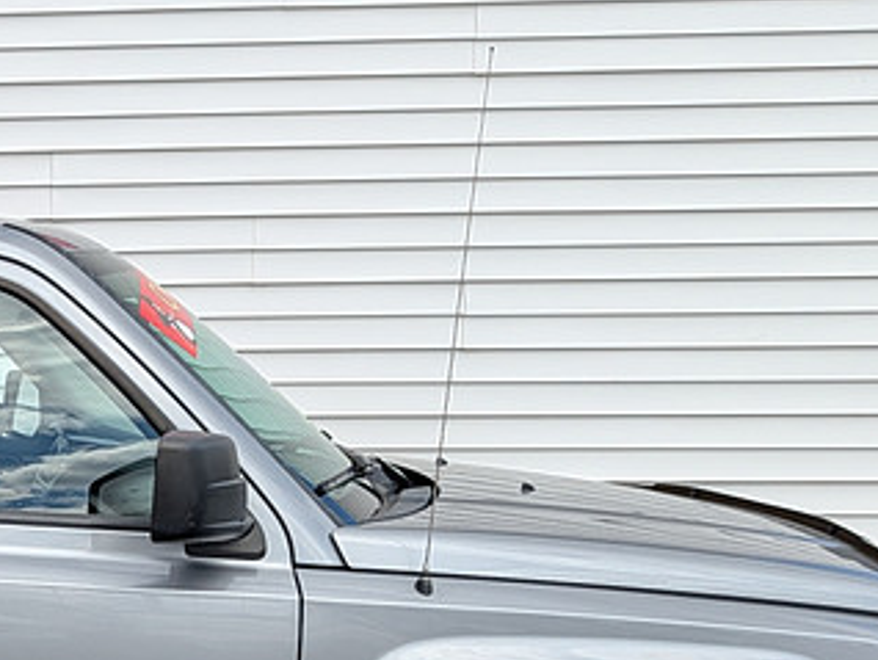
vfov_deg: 18.7
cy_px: 635
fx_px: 1955
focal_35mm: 77
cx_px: -174
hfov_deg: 23.2
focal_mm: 6.9
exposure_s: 1/867
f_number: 1.68
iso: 20
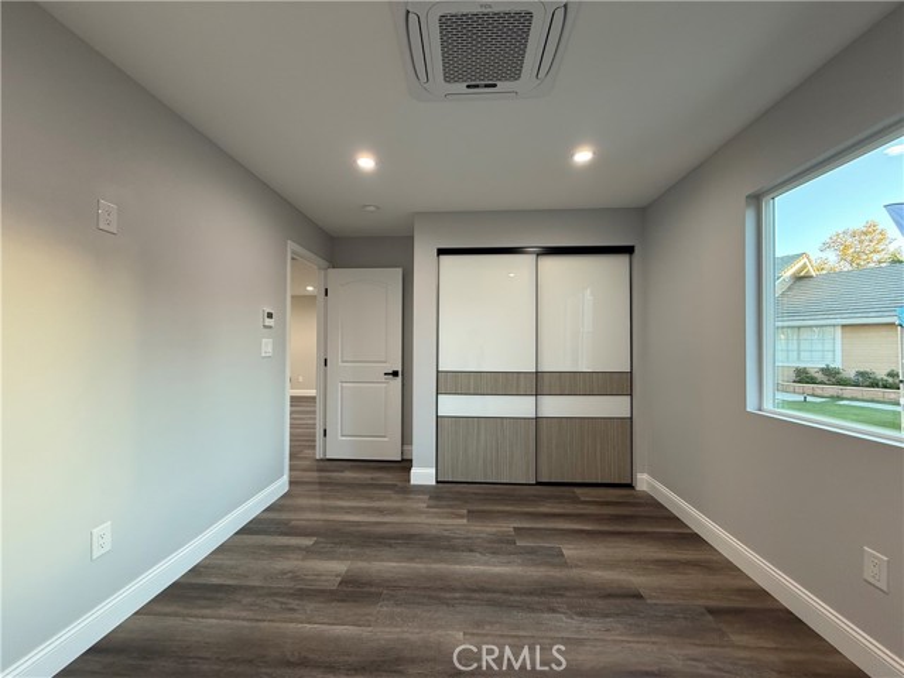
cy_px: 339
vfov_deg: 85.7
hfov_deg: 102.1
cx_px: 452
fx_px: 366
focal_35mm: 14
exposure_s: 1/120
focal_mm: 2.22
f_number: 2.2
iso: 320
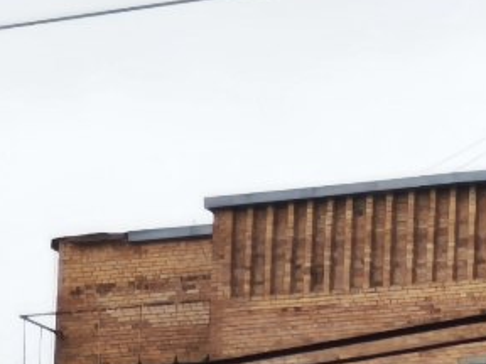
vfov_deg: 2.6
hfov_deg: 3.5
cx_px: 1090
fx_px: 7890
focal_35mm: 562
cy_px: 836
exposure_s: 1/99.9
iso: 100
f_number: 1.9
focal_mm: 7.1
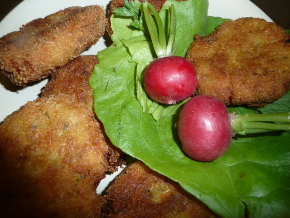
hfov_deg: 63.4
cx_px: 145
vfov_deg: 49.7
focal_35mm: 28
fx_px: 235
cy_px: 109
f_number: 3.3
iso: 100
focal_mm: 4.6
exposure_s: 1/30
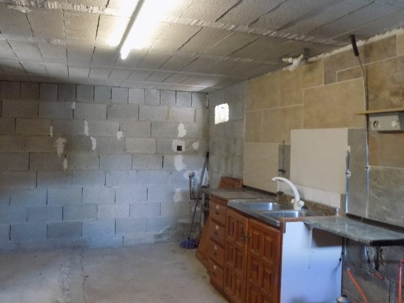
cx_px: 195
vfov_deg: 45.2
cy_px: 123
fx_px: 362
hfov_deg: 58.3
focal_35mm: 31
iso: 400
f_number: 3.1
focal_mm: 4
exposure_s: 1/20
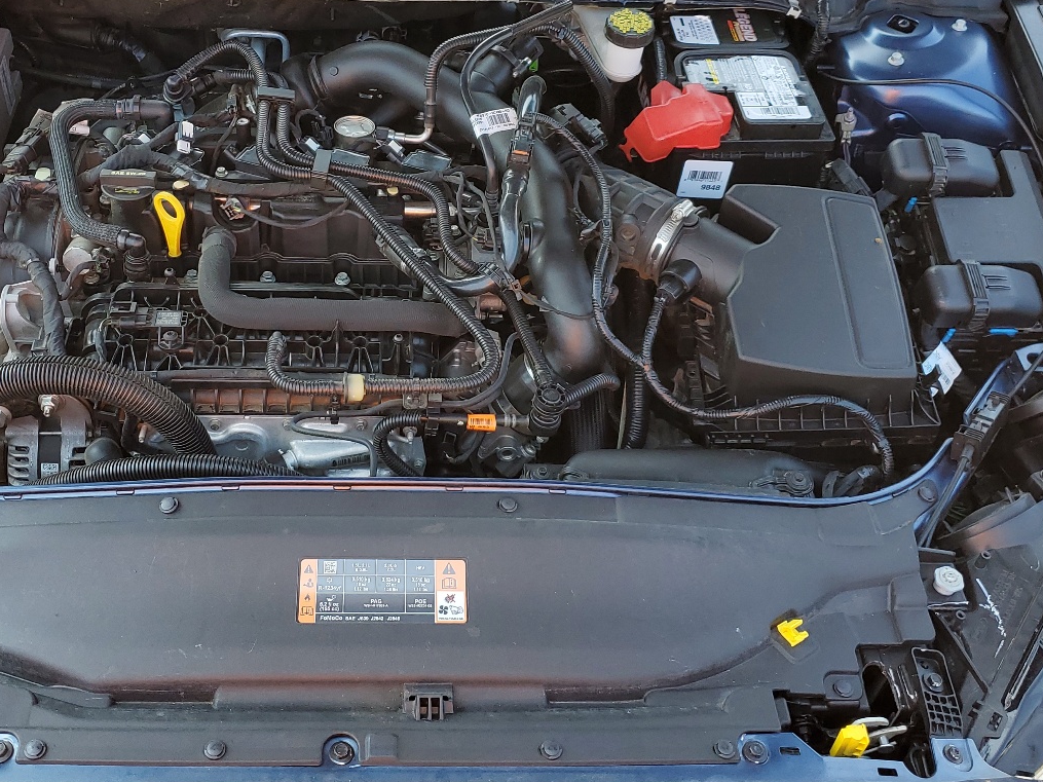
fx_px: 1235
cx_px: 440
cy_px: 294
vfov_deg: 34.9
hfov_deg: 45.6
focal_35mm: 41
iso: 50
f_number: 1.5
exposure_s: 1/435
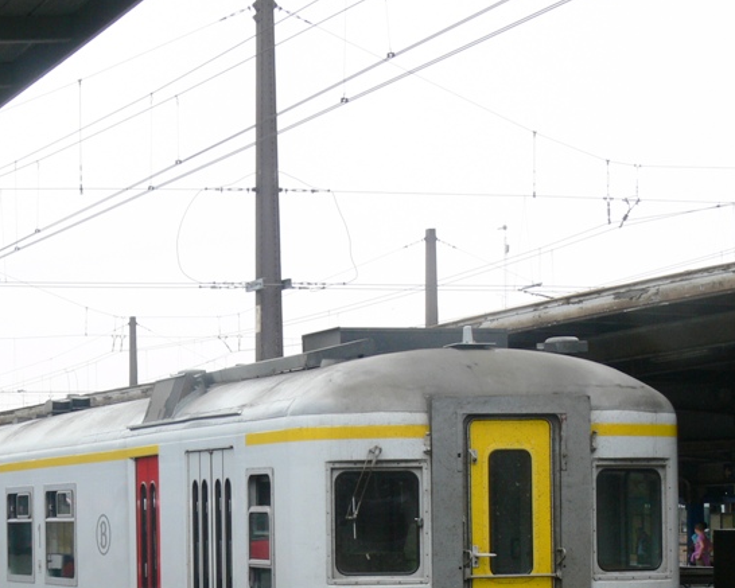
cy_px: 501
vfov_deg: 11.8
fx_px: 2828
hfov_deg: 14.7
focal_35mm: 130
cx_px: 122
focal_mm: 15
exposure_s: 1/125
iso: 80
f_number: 5.6
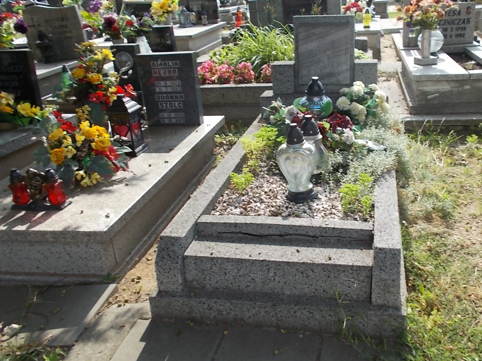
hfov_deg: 54.8
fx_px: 459
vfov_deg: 42.8
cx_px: 300
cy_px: 158
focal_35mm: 33
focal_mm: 4.6
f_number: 8
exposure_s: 1/100
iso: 80
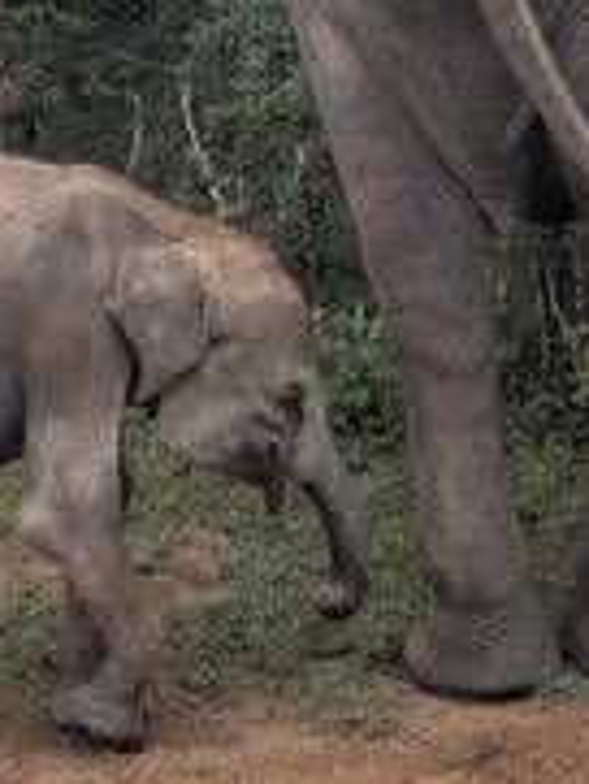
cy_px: 24
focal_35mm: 180
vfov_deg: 10.9
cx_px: 437
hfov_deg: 8.2
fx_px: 4079
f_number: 1.89
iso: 97
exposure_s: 1/353
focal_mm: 5.43
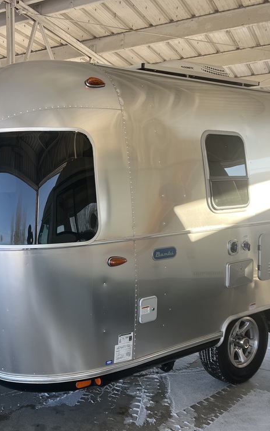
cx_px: 64
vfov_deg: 52.7
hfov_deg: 33.7
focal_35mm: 37
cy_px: 216
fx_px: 435
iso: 50
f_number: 1.6
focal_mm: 5.1
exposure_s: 1/327
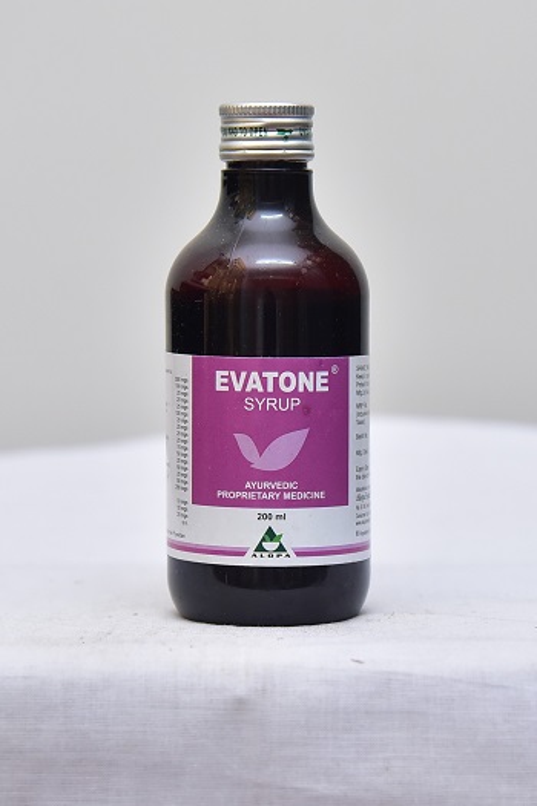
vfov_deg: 27.0
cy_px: 403
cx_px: 268
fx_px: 1680
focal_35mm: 75
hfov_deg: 18.2
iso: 1600
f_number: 4.5
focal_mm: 75
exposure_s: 1/125
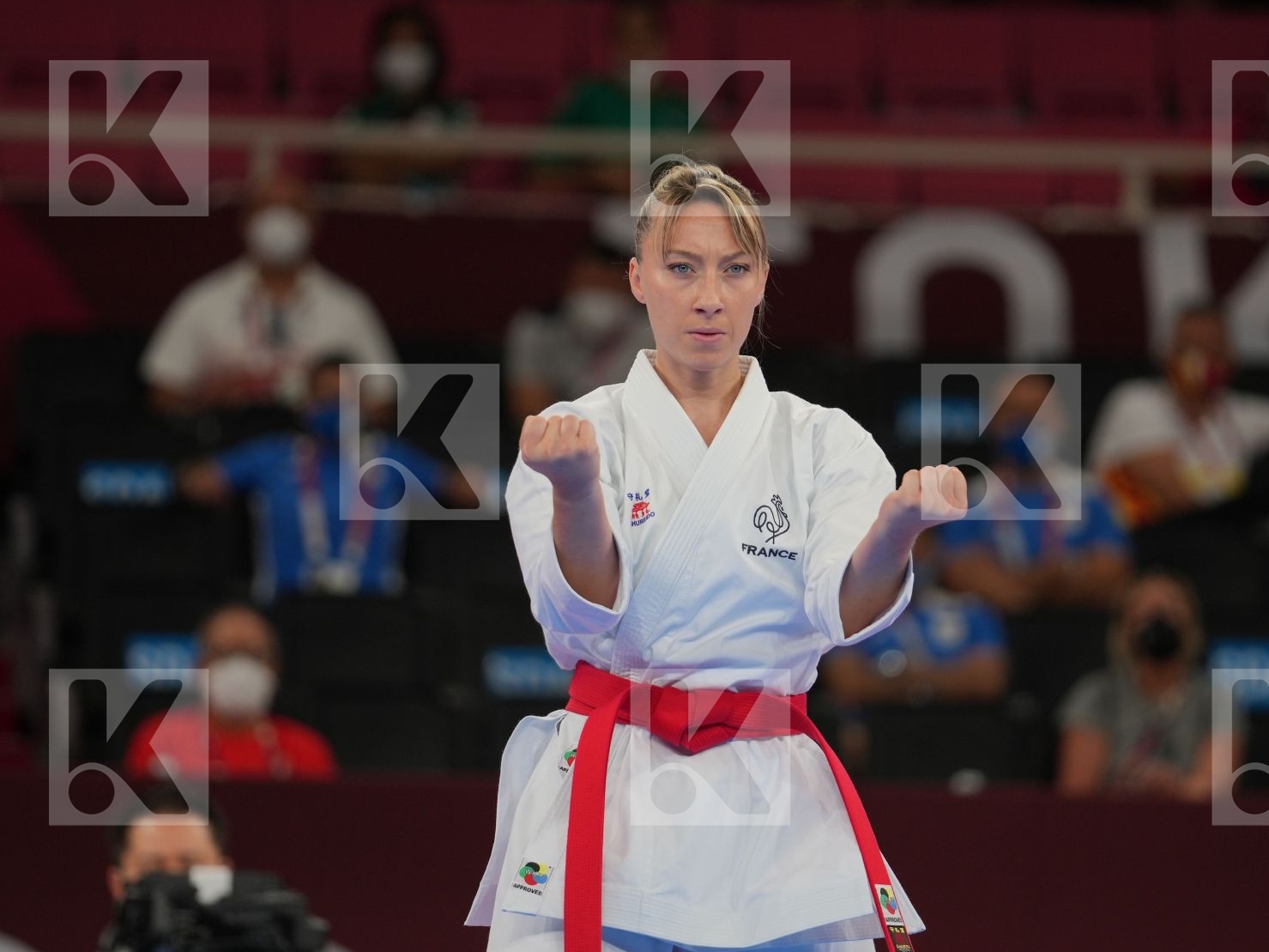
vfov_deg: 4.2
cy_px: 442
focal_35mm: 351
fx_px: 12866
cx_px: 710
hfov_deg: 5.6
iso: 250
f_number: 2.8
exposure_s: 1/500
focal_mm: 200
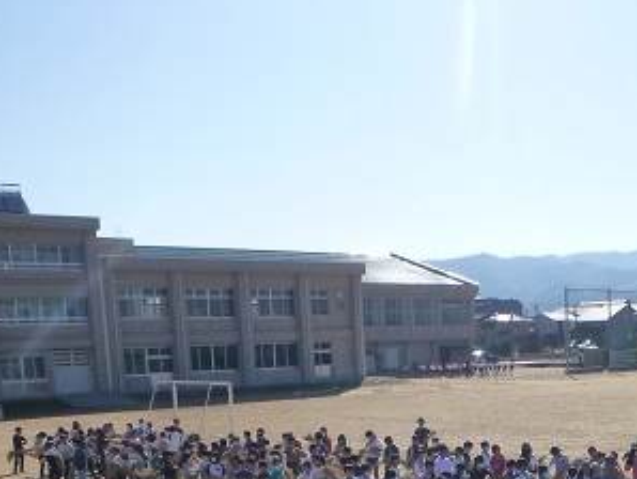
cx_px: 554
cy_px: 544
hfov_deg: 31.9
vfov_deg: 23.5
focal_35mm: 58
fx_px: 1068
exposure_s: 1/800
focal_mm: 4.5
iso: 160
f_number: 3.9
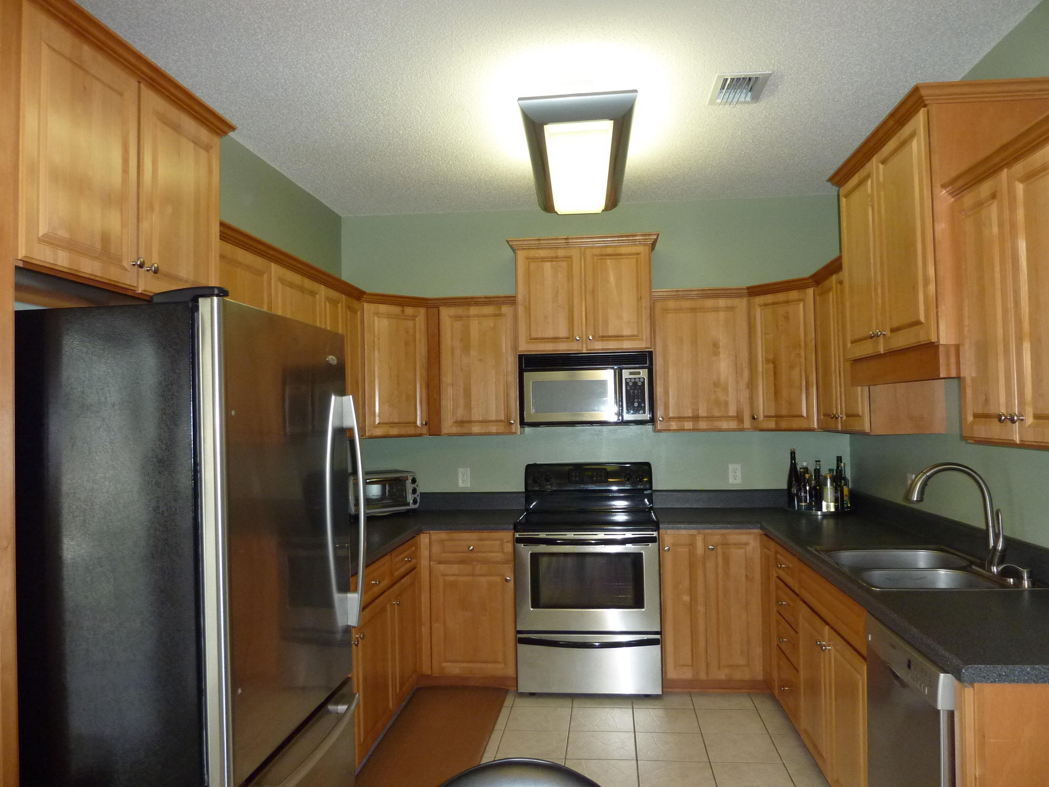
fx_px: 758
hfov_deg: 69.4
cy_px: 394
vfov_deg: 54.9
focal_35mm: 25
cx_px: 524
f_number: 3.3
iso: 250
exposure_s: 1/30
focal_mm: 4.1
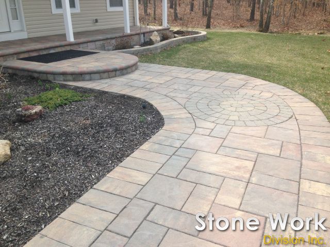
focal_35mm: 33
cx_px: 165
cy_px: 124
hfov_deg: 55.4
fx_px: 315
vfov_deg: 42.9
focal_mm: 4.12
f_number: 2.4
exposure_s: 1/516
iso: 50
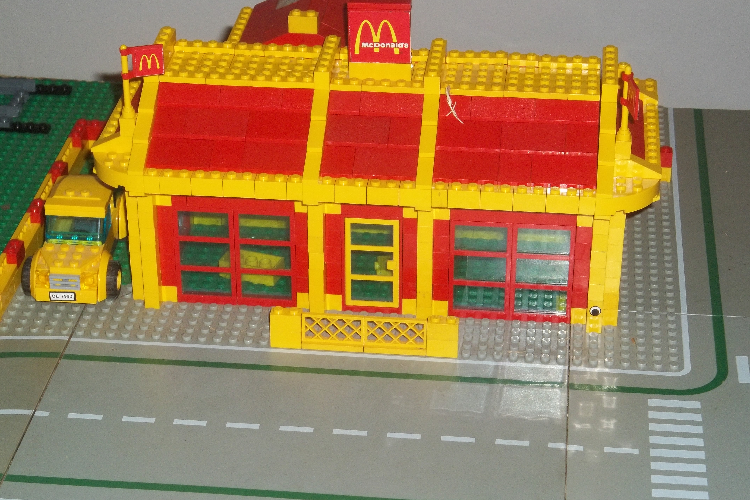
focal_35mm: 90
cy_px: 261
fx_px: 1875
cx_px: 376
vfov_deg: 15.2
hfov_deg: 22.6
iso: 160
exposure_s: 1/50
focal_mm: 15.4
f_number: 4.5
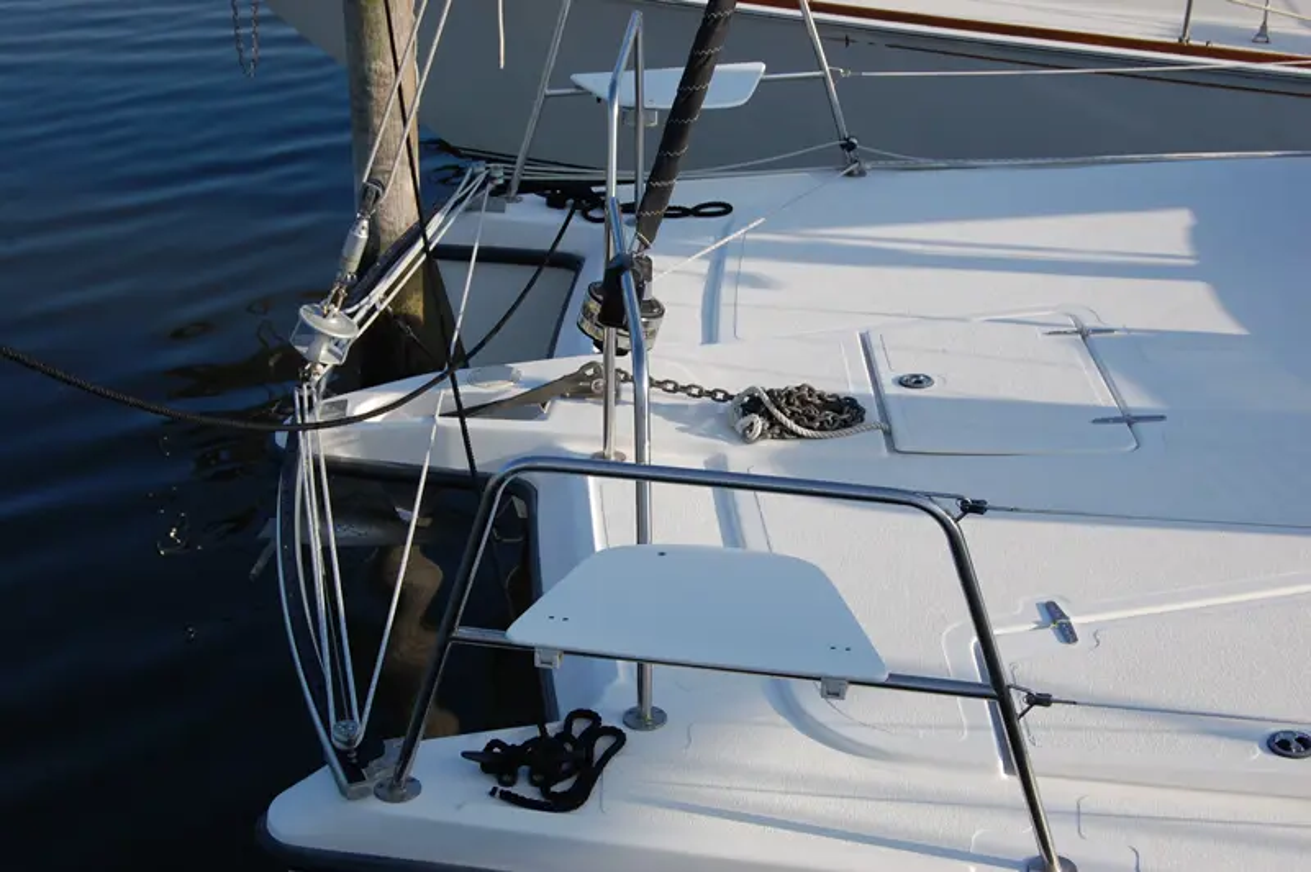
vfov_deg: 23.7
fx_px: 2074
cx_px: 656
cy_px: 436
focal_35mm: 57
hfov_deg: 35.1
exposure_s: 1/320
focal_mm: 38
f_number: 9
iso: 200
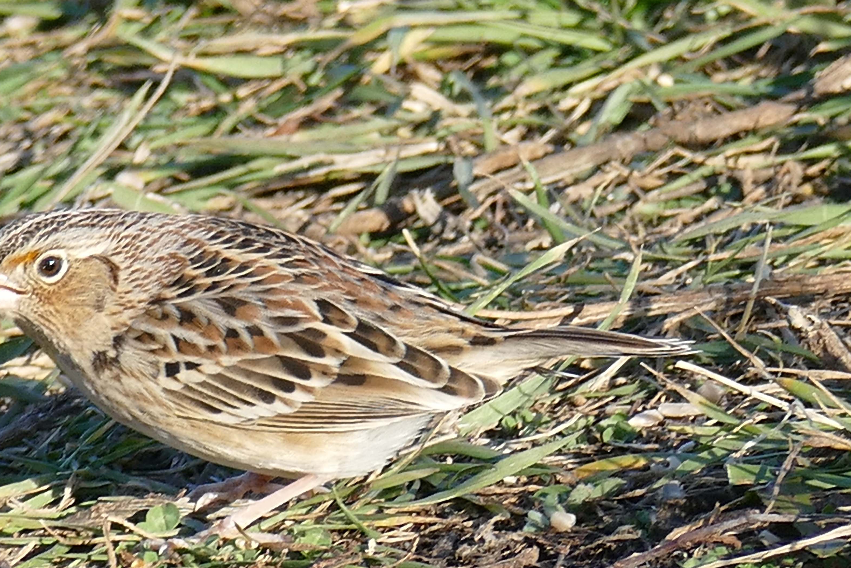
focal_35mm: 1384
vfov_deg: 1.0
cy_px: 331
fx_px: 32715
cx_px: 147
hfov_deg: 1.5
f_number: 4
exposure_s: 1/500
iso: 125
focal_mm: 146
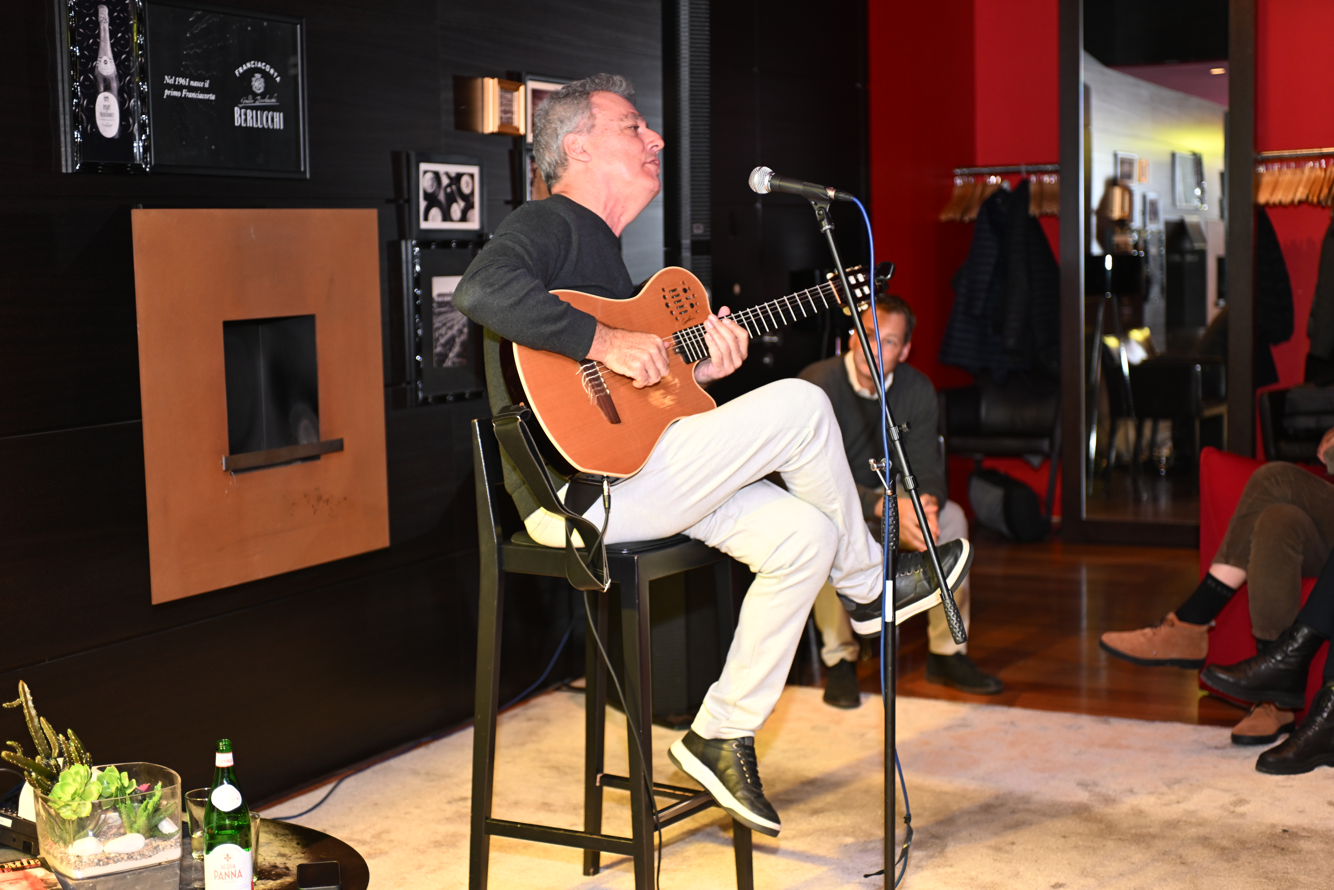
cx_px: 667
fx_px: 1927
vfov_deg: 26.0
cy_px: 445
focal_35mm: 52
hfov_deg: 38.2
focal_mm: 52
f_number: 2.8
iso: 640
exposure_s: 1/60
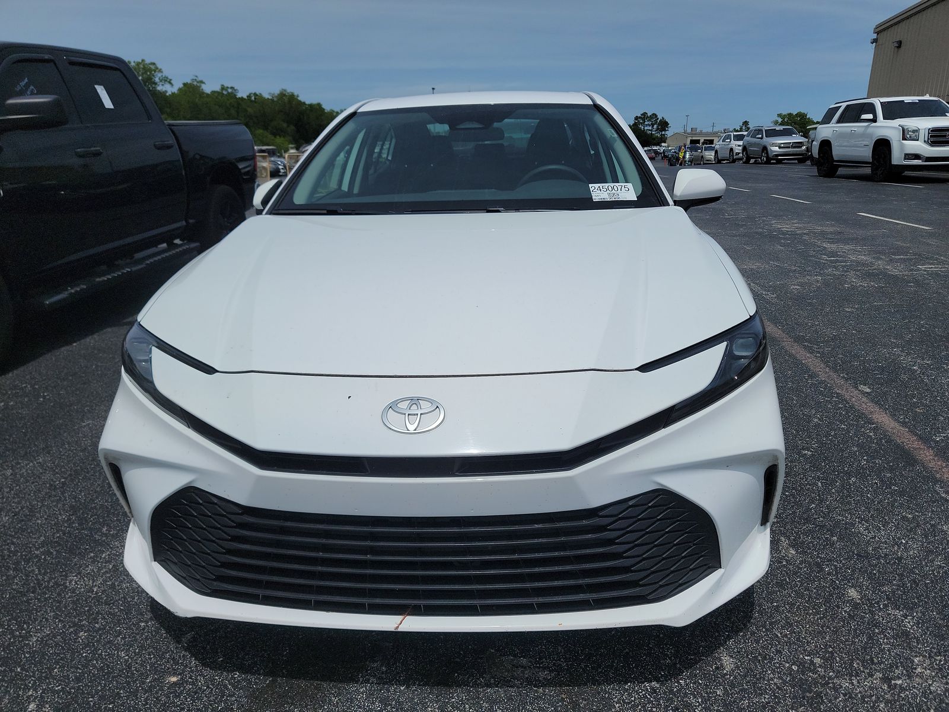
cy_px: 356
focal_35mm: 24
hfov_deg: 71.6
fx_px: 658
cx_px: 474
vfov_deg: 56.8
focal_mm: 6.7
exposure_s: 1/3117
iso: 50
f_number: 1.8
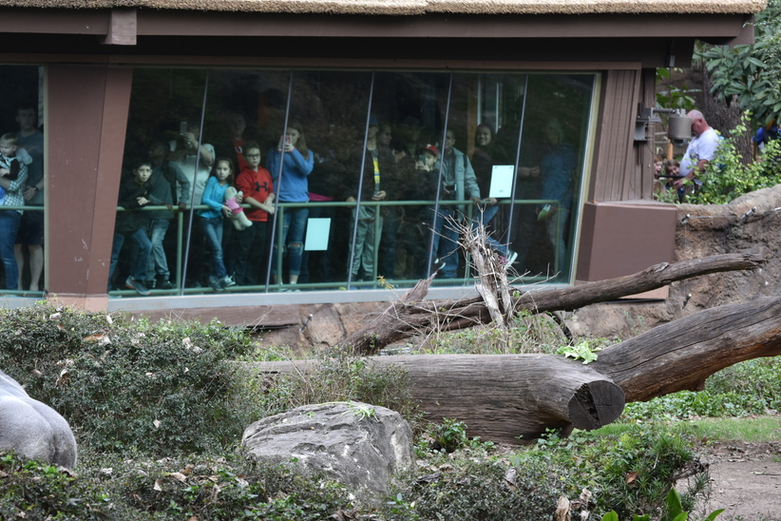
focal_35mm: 218
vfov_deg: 6.3
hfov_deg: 9.4
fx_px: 4729
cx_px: 219
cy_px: 177
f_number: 4.8
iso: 220
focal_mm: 140
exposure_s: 1/320
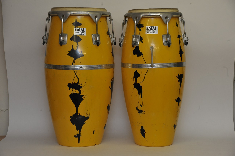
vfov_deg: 13.9
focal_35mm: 98
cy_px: 78
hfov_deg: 20.8
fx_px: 639
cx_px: 118
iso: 2000
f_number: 11
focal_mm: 98
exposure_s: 1/100
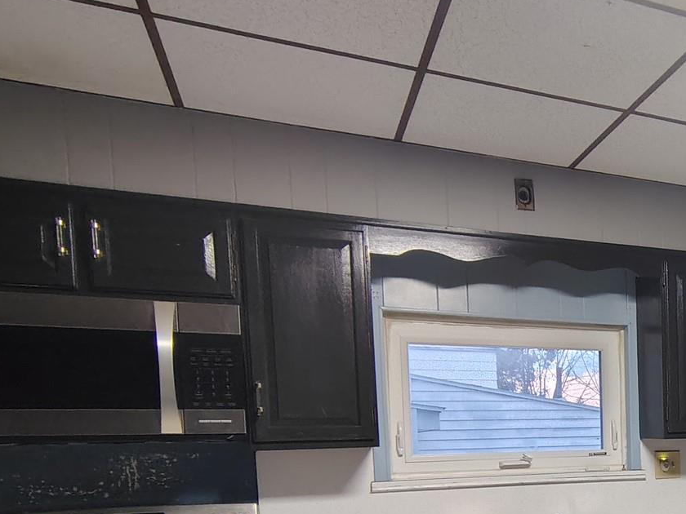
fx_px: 773
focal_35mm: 39
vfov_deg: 34.3
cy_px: 485
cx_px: 741
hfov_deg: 39.7
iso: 745
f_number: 2.2
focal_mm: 2.13
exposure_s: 1/24
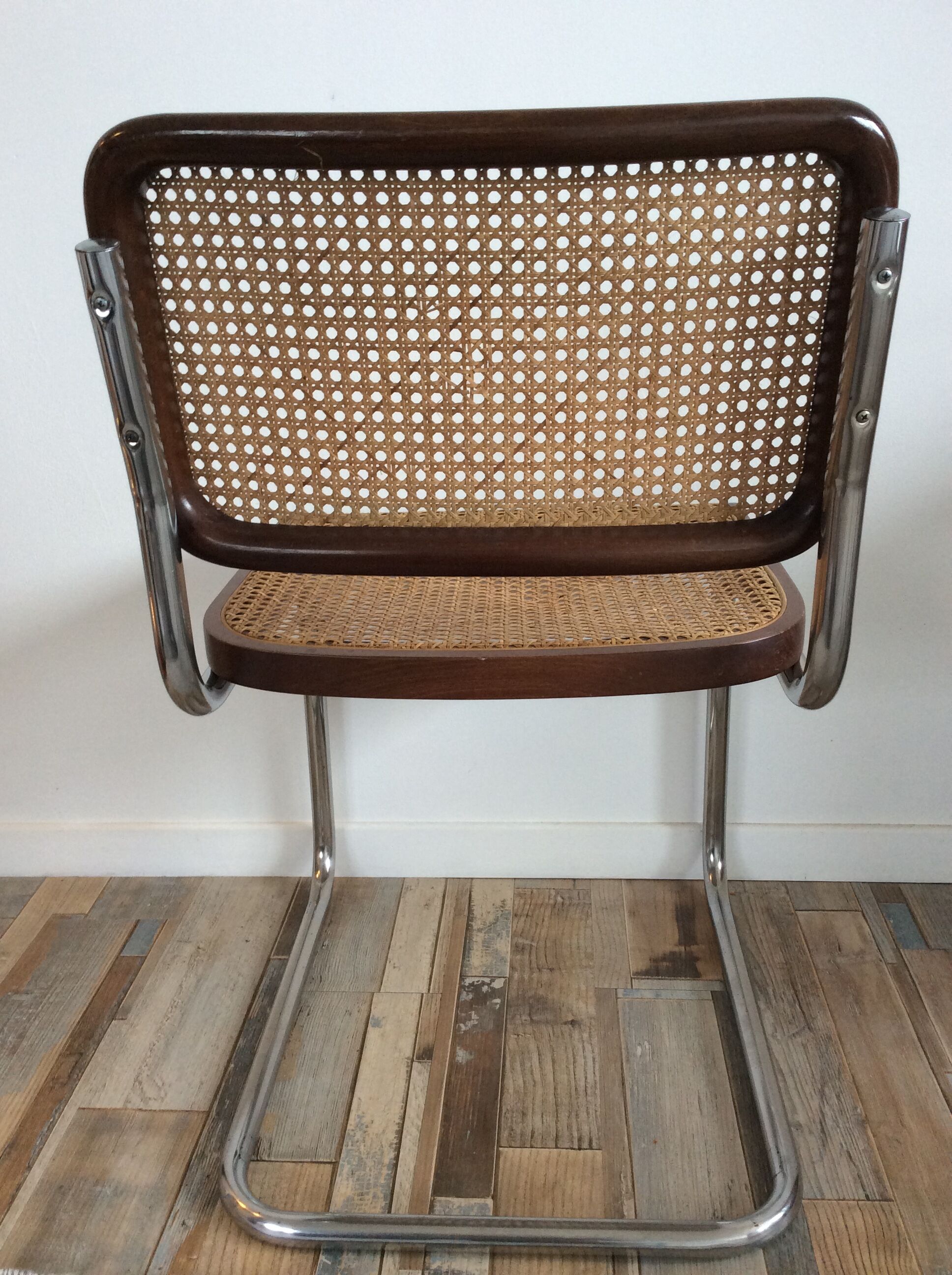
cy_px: 638
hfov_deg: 44.1
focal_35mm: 32
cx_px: 476
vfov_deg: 56.9
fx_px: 1177
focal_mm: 3.3
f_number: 2.4
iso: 64
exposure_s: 1/25
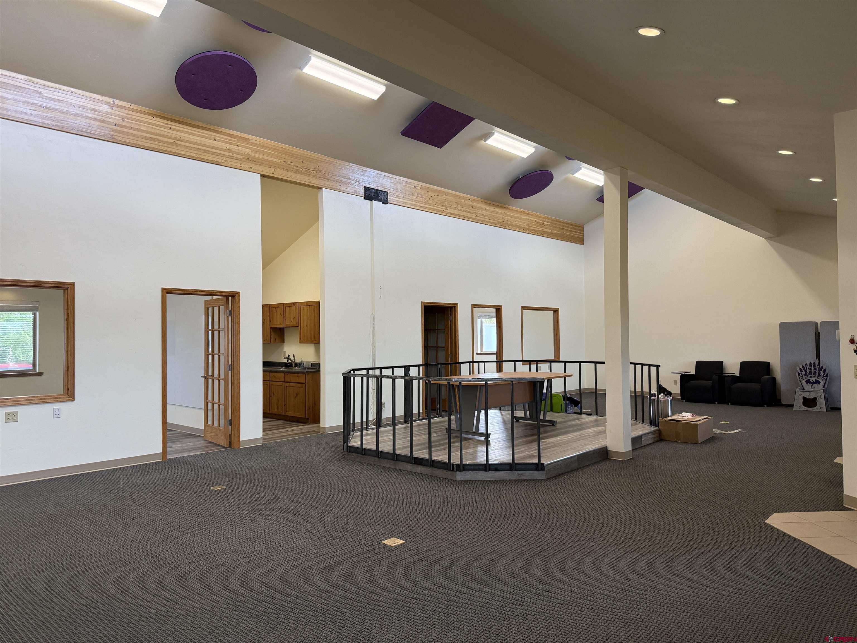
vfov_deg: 56.8
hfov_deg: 71.6
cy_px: 322
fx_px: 594
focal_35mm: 24
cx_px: 428
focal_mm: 6.76
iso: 160
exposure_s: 1/240
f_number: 1.78
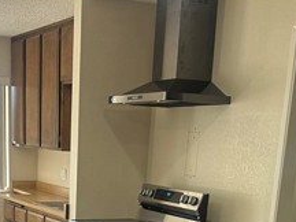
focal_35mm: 71
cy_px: 318
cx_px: 93
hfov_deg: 27.2
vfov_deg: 18.7
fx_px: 607
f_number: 1.78
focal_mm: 6.86
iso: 125
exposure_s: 1/121
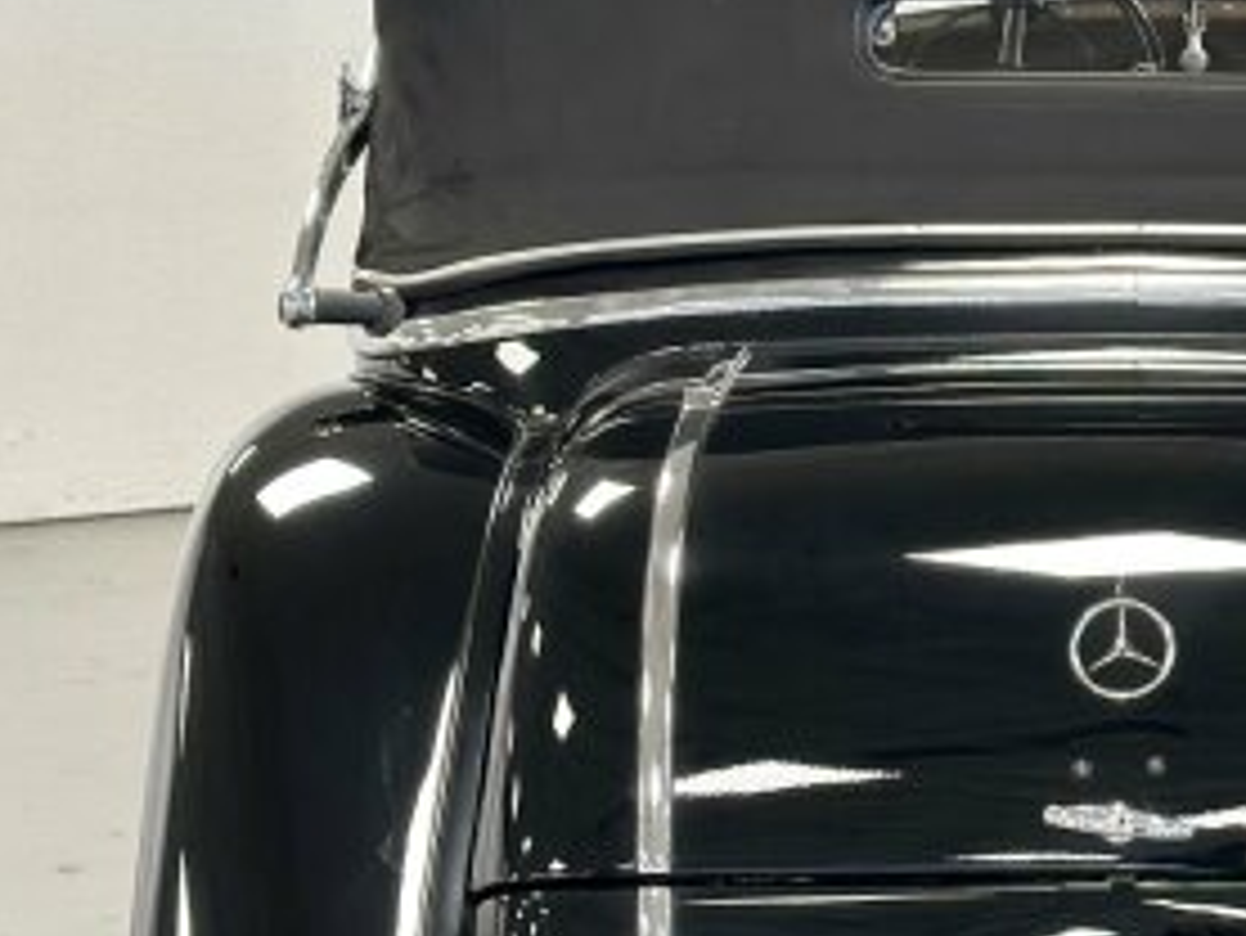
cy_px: 549
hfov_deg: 17.3
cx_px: 1246
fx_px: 3997
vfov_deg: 13.3
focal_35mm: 111
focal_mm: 6.86
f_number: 1.78
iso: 200
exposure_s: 1/60
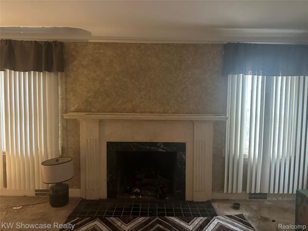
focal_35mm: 24
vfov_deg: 56.8
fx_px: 214
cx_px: 154
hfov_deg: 71.6
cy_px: 116
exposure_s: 1/40
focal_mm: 6.86
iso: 1000
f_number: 1.78
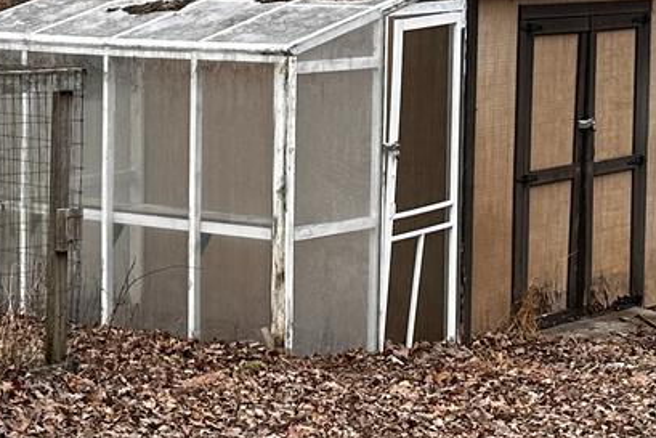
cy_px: 162
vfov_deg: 11.0
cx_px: -74
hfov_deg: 15.9
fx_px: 2278
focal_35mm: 125
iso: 80
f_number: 1.78
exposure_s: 1/567
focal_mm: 6.86
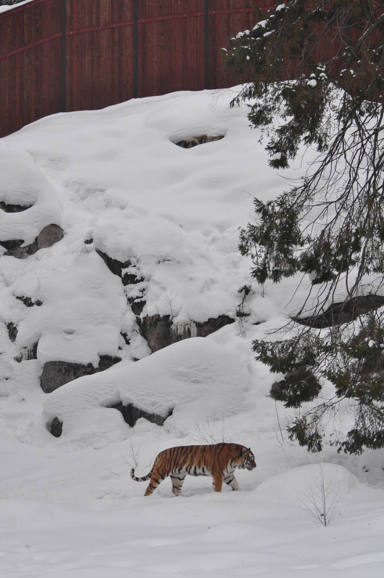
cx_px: 192
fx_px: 1684
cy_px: 289
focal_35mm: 105
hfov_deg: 13.0
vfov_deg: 19.5
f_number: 4.5
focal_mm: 70
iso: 400
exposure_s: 1/1250
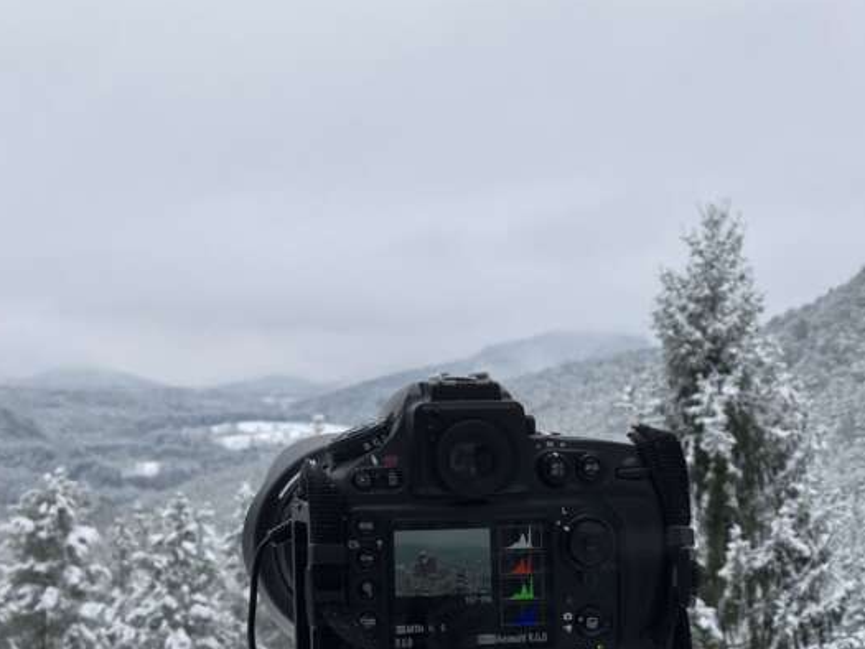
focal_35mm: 76
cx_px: 244
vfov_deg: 19.4
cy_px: 415
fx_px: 1900
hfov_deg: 25.4
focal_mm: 6
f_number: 2.4
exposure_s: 1/100
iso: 25
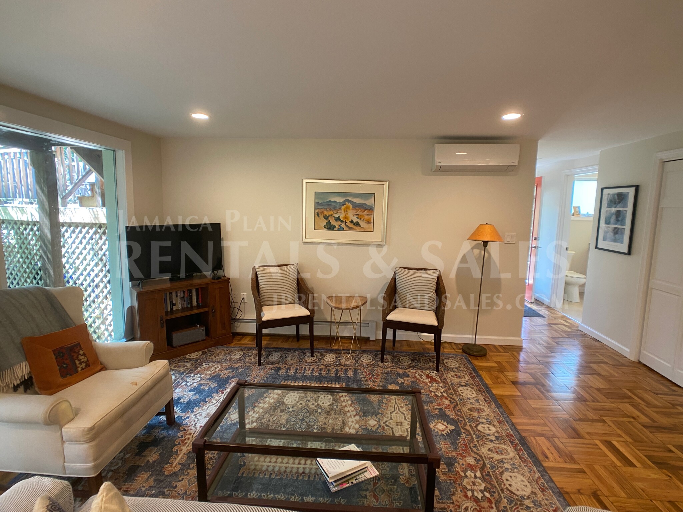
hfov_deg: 67.3
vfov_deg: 53.1
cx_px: 342
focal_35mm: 26
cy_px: 256
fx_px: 513
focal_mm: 4.25
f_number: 1.8
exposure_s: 1/60
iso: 200
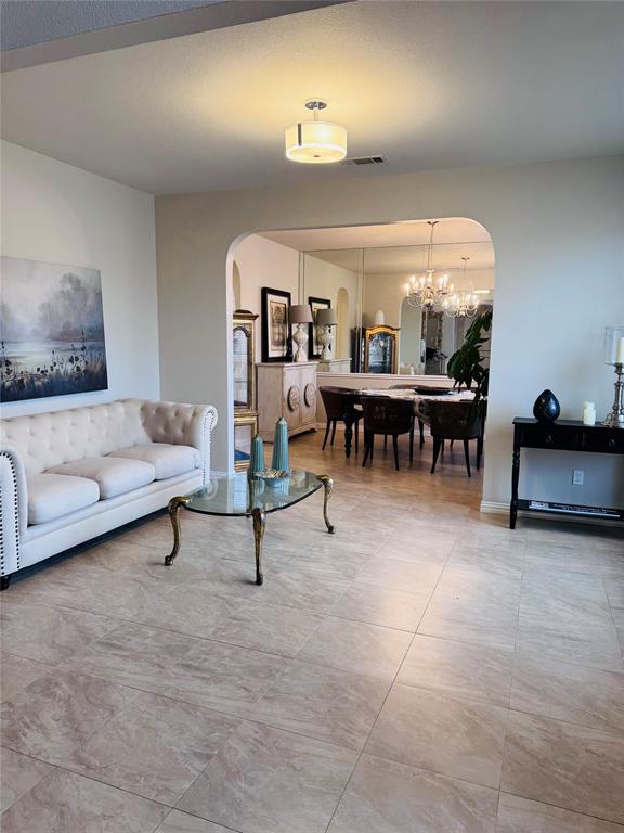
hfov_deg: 56.8
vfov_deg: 71.6
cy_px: 416
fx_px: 577
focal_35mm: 24
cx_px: 312
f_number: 1.78
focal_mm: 6.76
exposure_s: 1/60
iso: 125
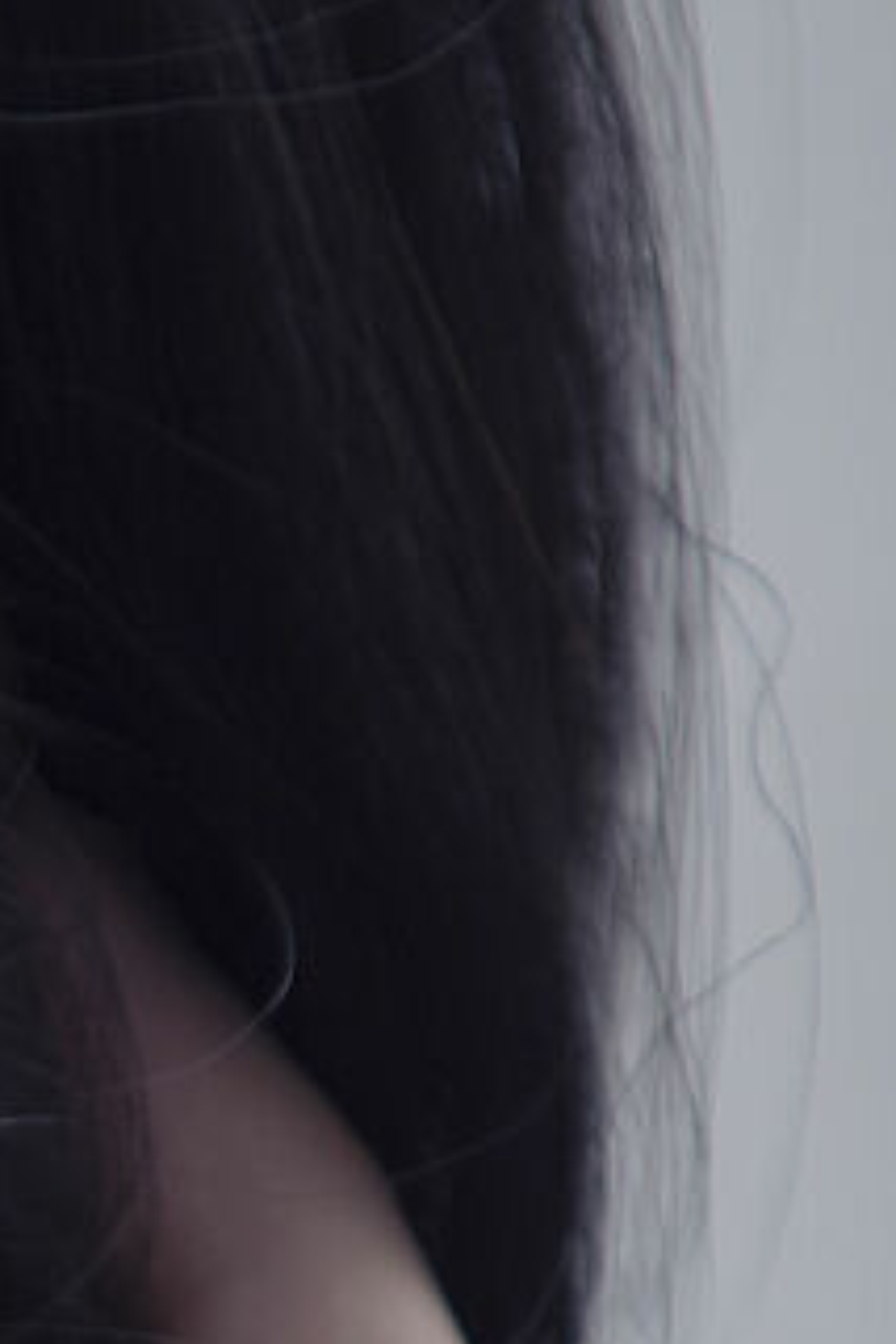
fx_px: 55846
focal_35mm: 1496
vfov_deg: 1.4
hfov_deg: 0.9
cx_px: -2294
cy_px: 3672
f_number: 2.8
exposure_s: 1/400
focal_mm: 200
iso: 100
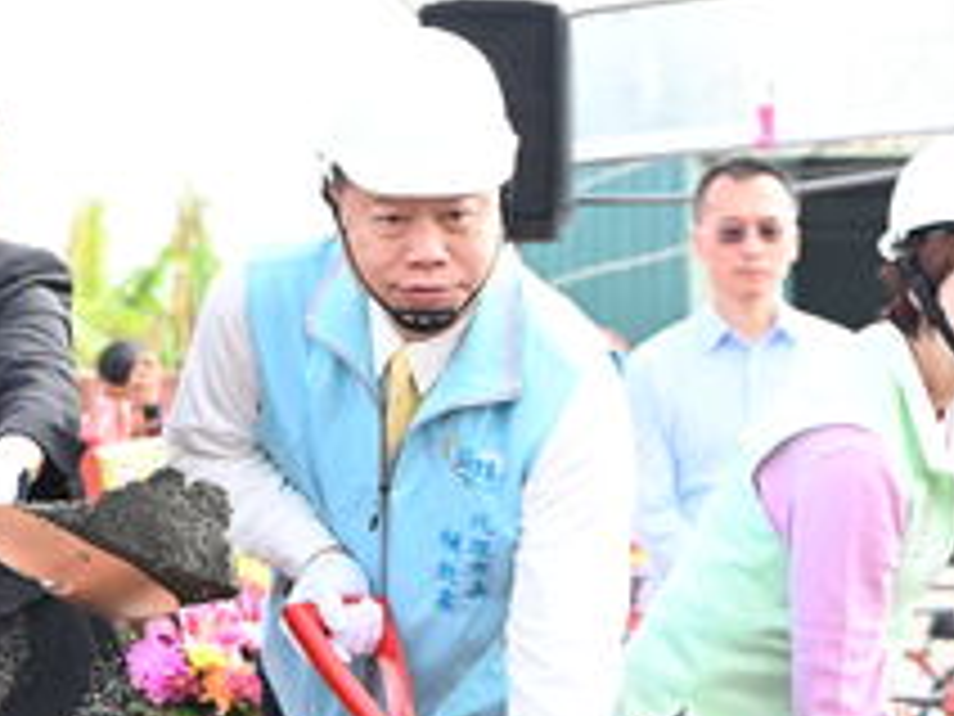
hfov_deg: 9.1
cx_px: -216
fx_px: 5925
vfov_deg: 6.9
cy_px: 534
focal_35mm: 215
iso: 2000
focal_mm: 79
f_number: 6.3
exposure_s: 1/1250
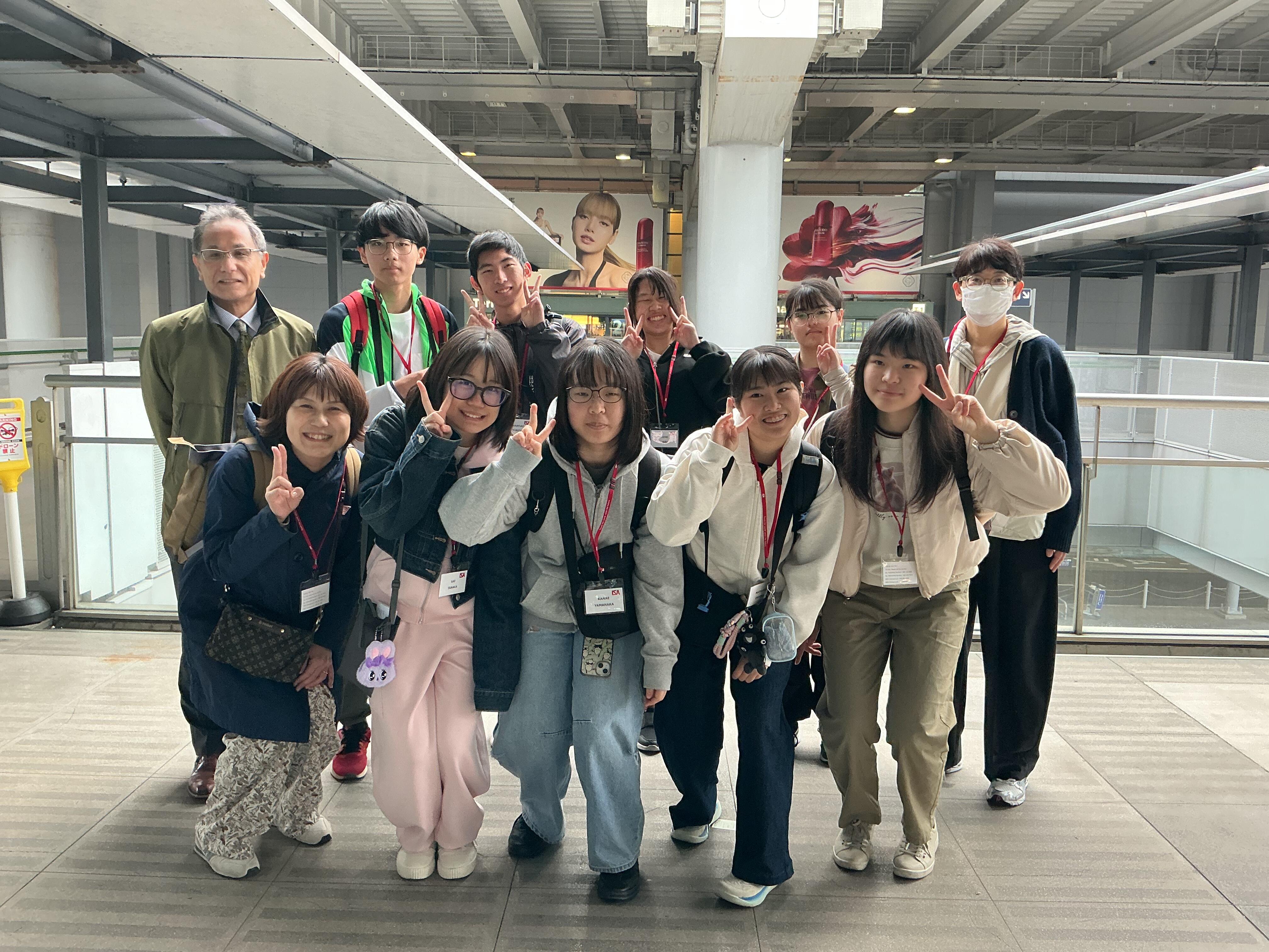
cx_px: 634
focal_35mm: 29
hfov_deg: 61.7
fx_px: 1063
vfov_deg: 48.2
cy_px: 476
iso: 100
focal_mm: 3
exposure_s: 1/60
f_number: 1.8
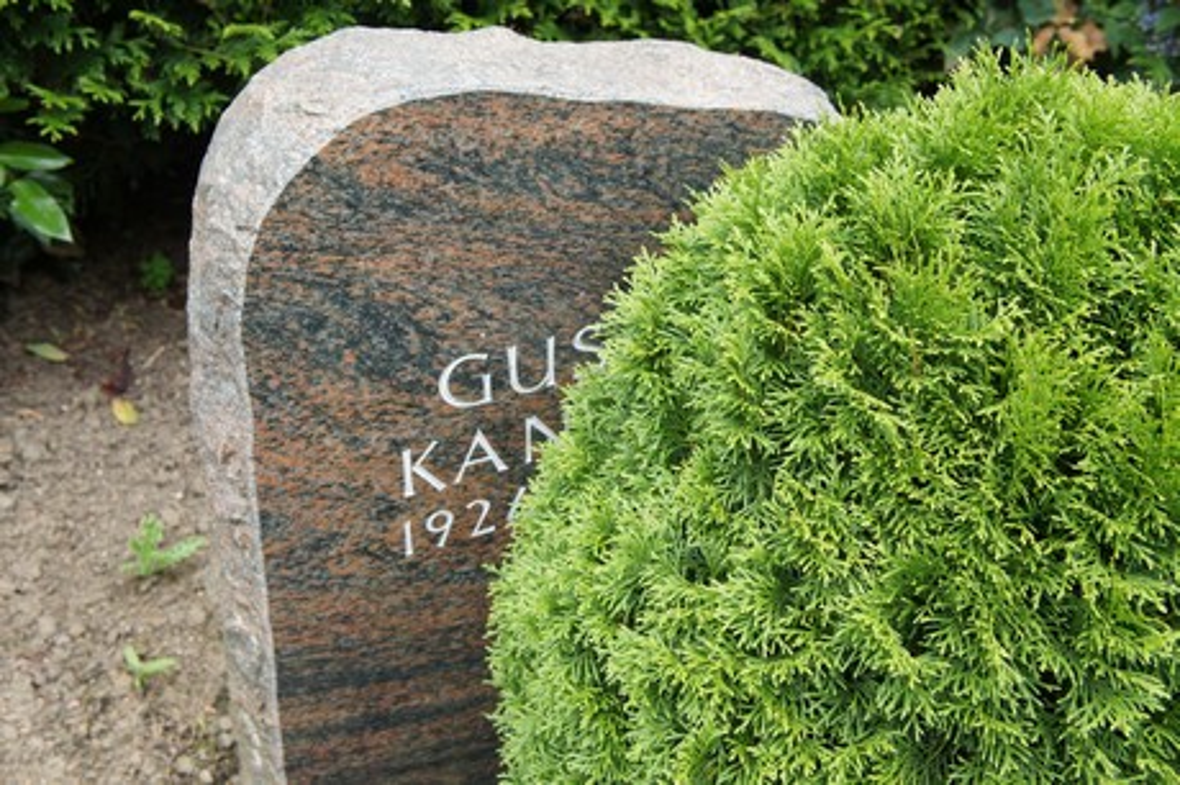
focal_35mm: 48
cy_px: 392
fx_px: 1572
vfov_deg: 28.0
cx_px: 590
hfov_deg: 41.1
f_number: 5.6
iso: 500
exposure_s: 1/250
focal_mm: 32
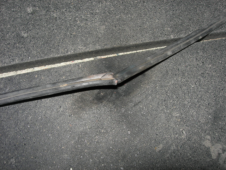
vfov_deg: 37.7
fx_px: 248
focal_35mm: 38
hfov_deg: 49.0
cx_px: 113
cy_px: 85
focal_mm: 7.8
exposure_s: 1/60.1
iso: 64
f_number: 4.8
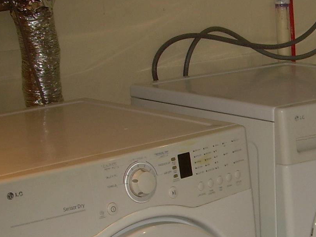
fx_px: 876
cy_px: 148
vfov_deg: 15.4
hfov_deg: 20.0
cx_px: 287
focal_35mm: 96
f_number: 2.8
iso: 50
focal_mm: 6.3
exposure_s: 1/60
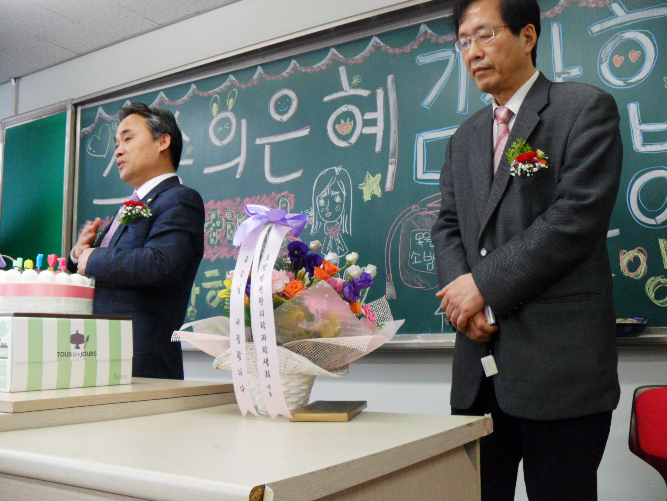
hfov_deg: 52.6
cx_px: 334
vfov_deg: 40.7
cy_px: 250
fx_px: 674
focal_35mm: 35
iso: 200
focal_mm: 6.3
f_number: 3
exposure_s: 1/45
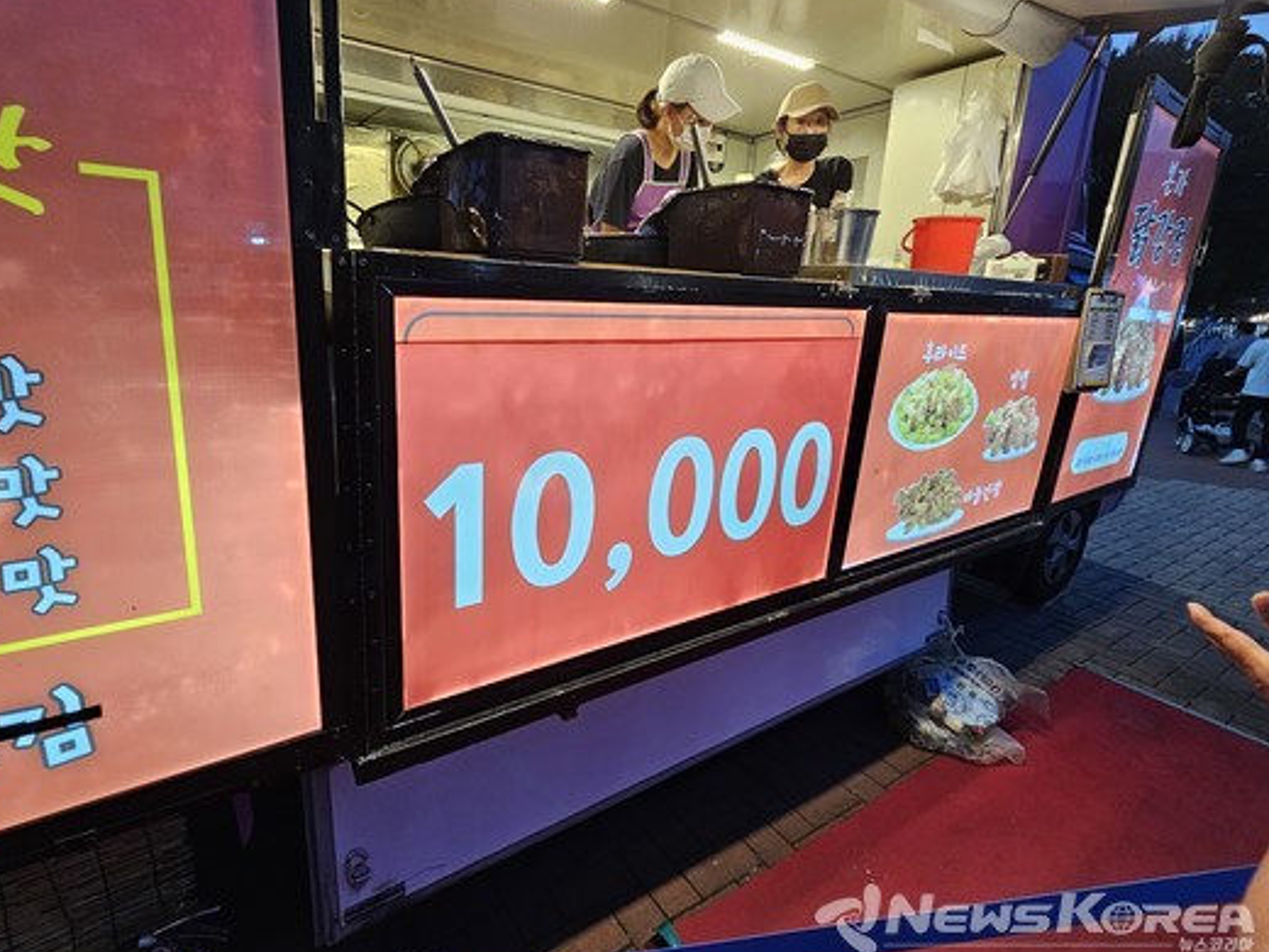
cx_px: 559
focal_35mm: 15
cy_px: 442
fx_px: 550
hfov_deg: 97.7
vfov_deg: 81.6
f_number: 2.2
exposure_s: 1/60
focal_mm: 2.2
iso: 100
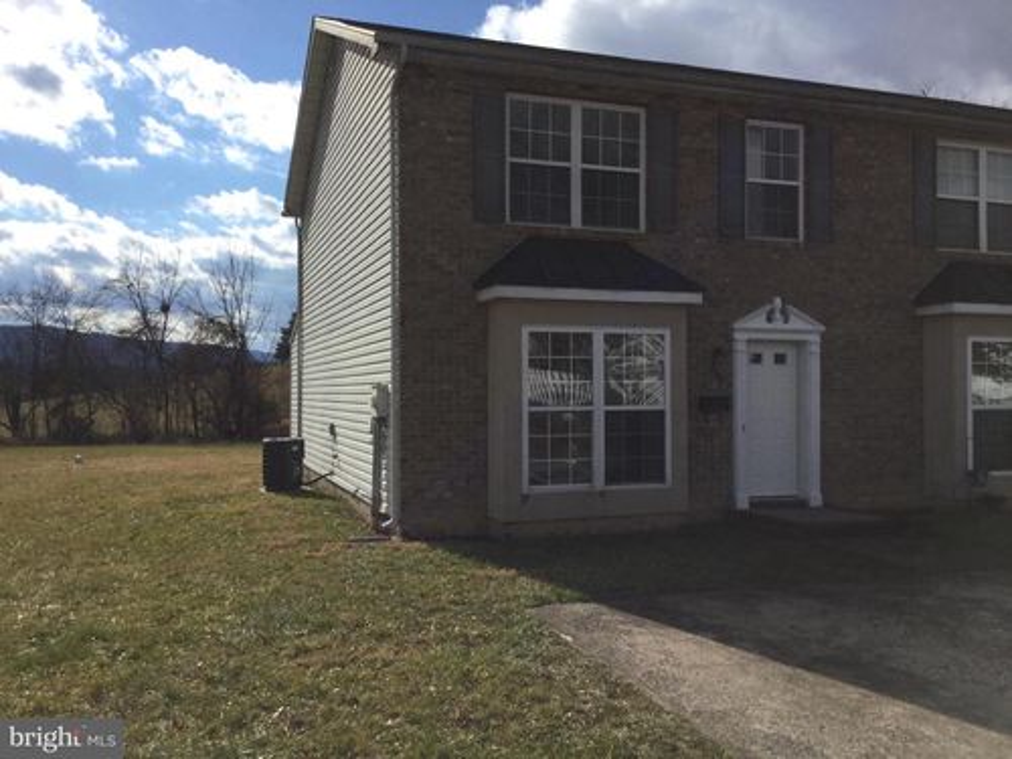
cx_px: 506
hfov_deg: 58.4
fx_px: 906
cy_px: 380
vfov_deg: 45.4
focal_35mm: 31
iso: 25
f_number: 2.4
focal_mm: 3.3
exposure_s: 1/2632
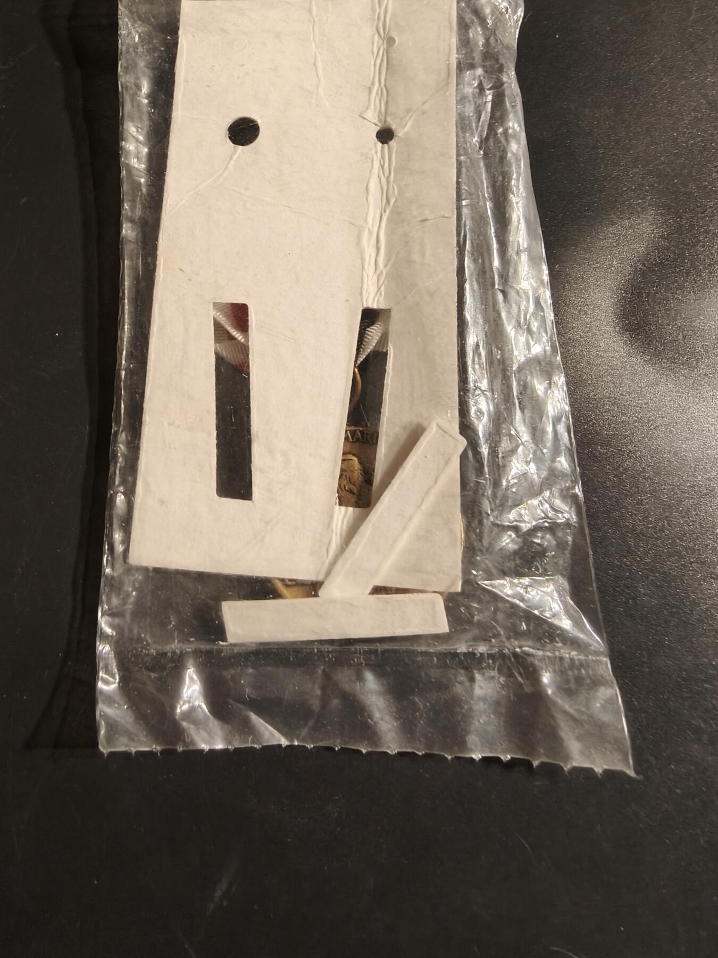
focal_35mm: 23
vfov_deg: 73.9
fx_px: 636
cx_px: 359
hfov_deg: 58.9
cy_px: 479
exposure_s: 1/100
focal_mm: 2.32
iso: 200
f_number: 2
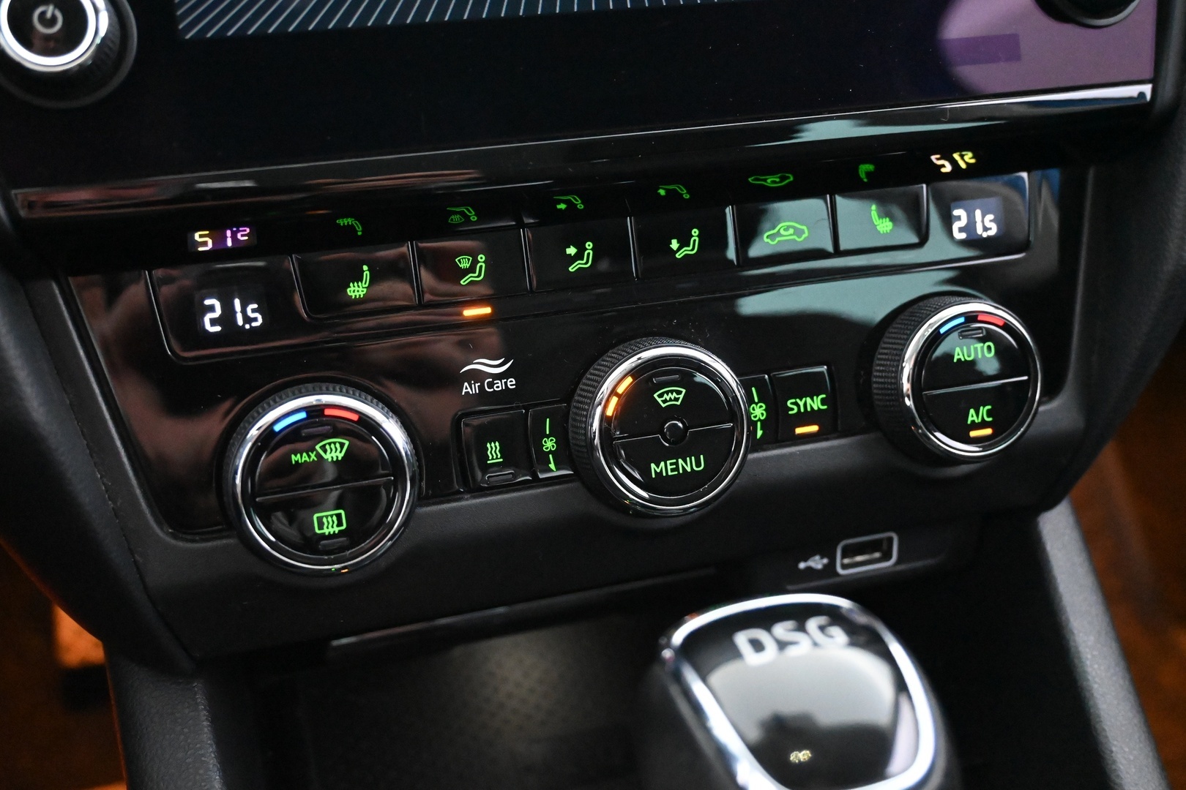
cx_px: 593
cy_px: 395
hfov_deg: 52.2
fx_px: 1211
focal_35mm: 37
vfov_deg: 36.2
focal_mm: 24.5
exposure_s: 1/40
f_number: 4.2
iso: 11400
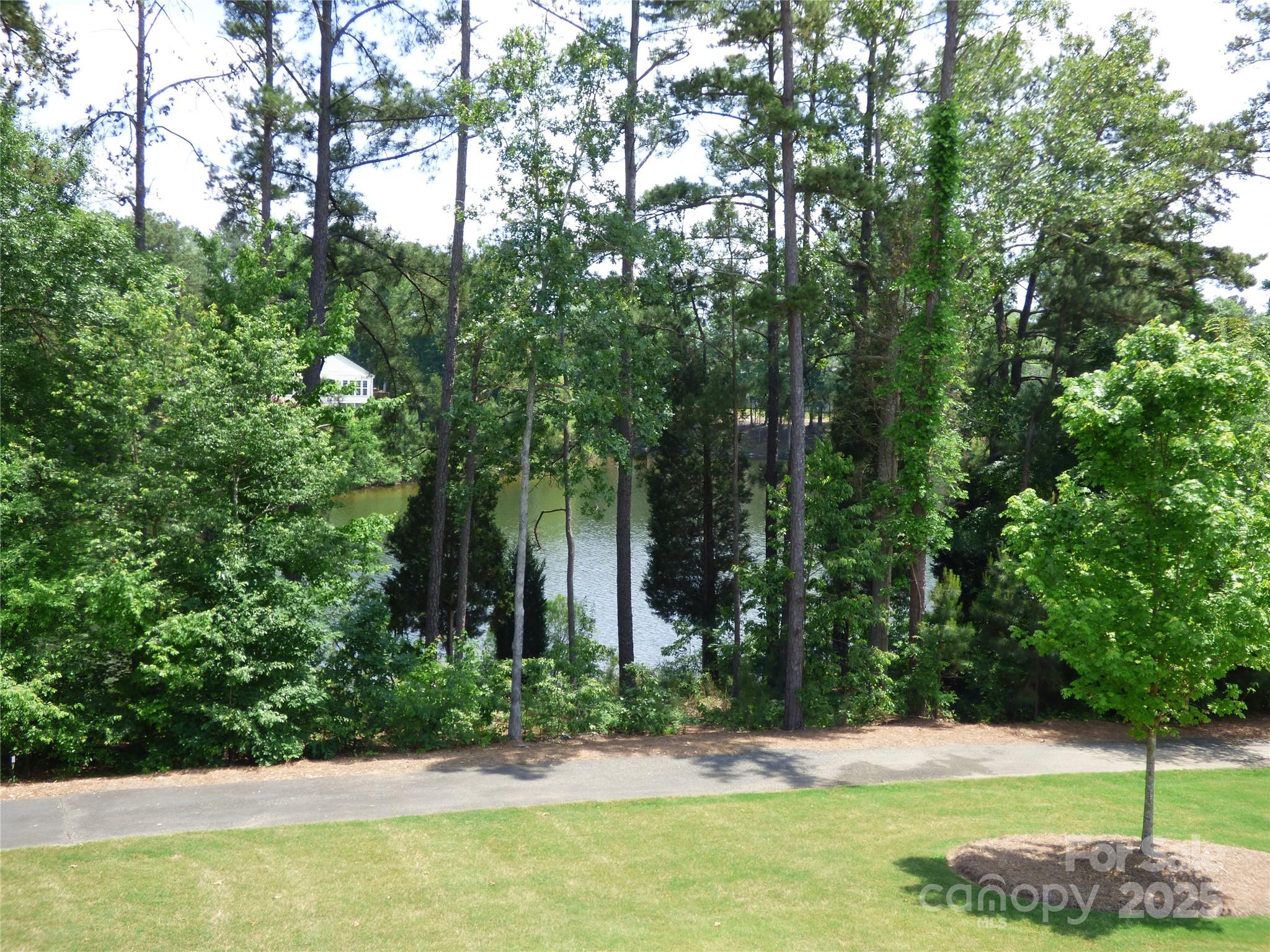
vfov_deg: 39.7
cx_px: 635
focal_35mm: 36
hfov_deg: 51.4
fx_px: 1321
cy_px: 476
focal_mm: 6.18
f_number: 3.4
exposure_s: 1/320
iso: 100
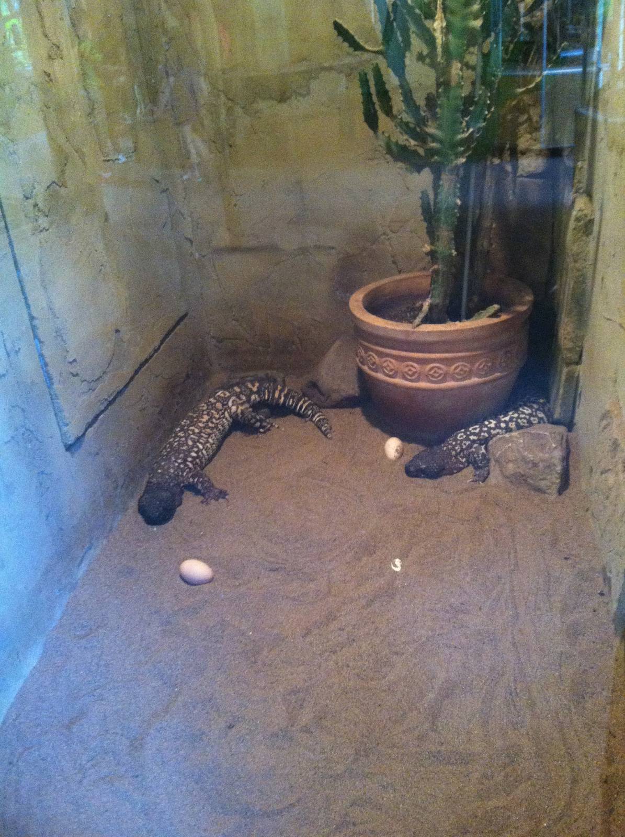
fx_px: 845
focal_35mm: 35
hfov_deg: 40.6
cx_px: 312
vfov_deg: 52.7
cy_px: 418
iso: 640
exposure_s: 1/15
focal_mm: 3.85
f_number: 2.8
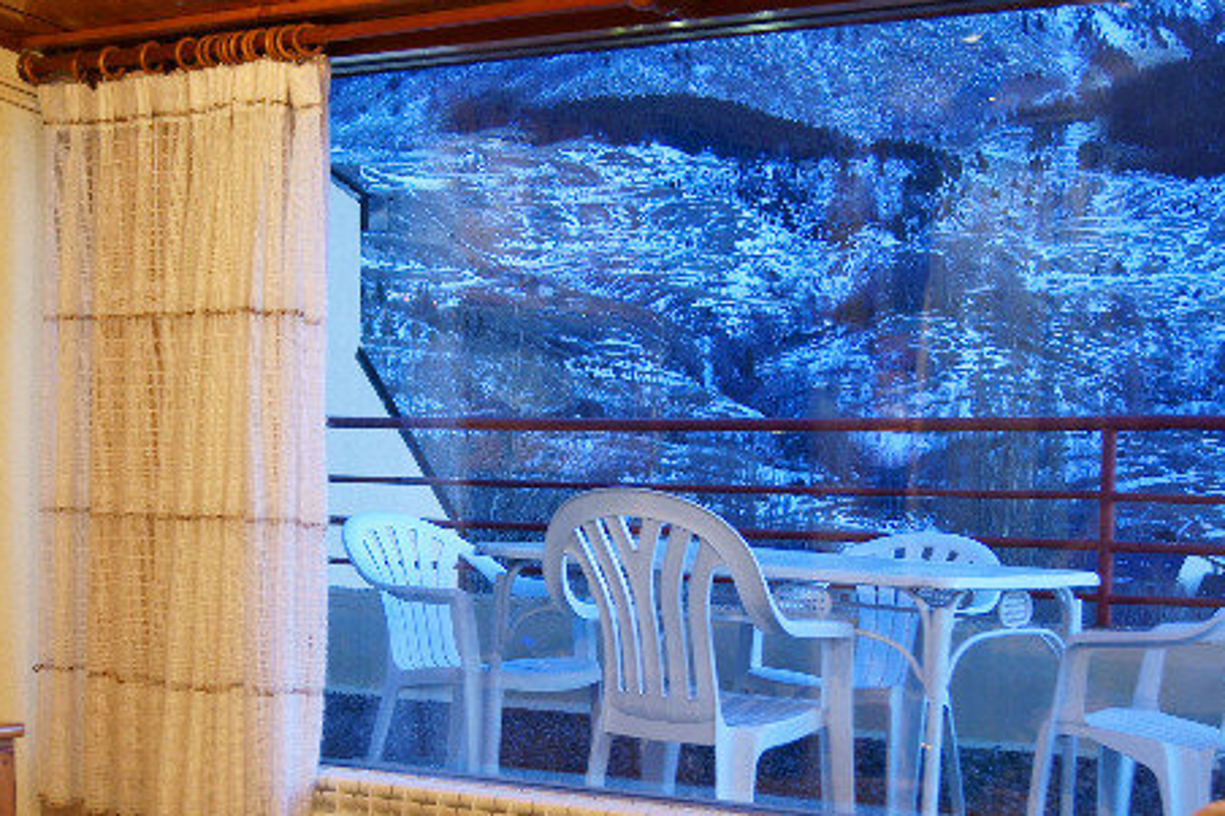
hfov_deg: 29.2
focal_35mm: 69
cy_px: 660
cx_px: 485
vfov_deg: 19.5
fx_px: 2347
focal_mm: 26
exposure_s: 1/6
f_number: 4.5
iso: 800
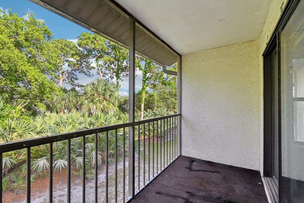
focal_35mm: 16
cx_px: 132
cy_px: 109
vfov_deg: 73.6
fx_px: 135
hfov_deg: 96.2
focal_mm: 14
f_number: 9
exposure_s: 1/800
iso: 2500
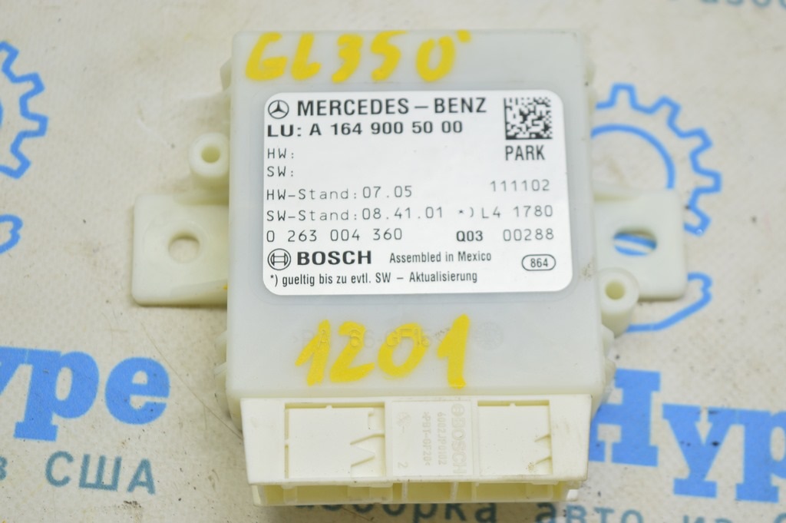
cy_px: 262
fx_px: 1800
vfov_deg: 16.5
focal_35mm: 82
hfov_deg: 24.6
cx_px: 393
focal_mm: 55
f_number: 5.6
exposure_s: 1/20
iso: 400
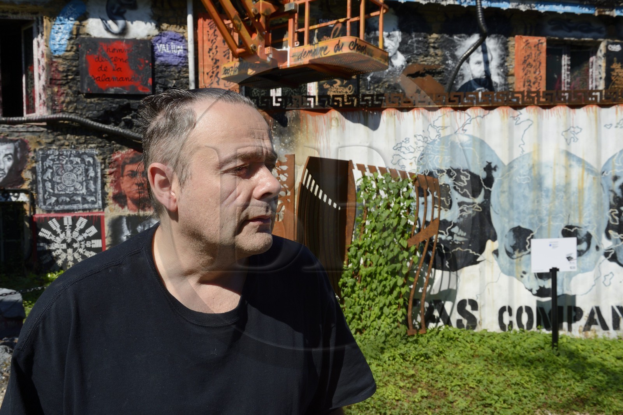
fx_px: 536
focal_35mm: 31
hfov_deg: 60.3
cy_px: 208
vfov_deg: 42.3
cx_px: 312
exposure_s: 1/200
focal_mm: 31
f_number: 14
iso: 200
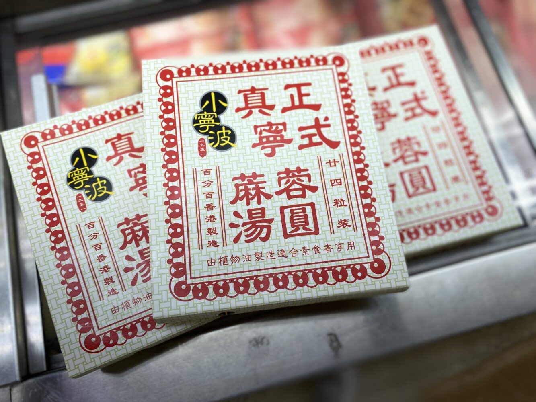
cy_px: 201
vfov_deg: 53.1
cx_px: 268
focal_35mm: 26
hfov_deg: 67.3
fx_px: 403
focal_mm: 4.25
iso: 32
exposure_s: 1/210
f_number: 1.8
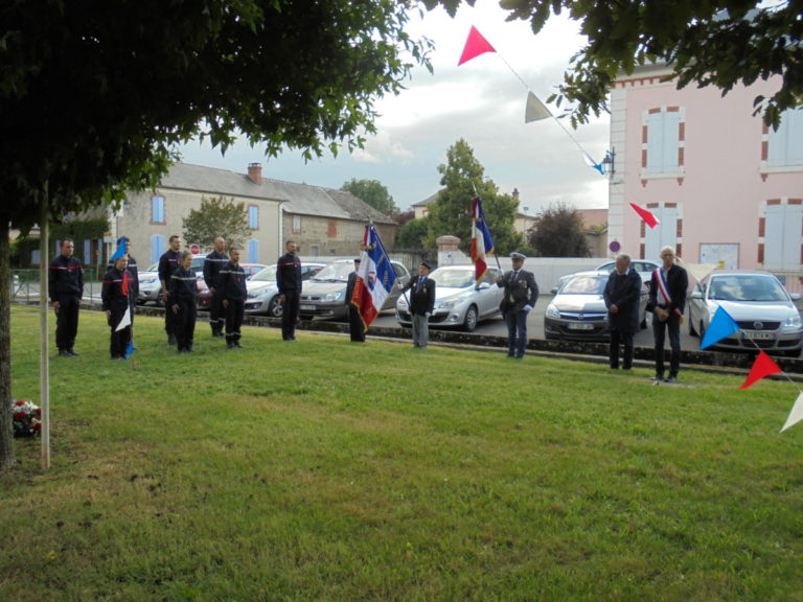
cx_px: 402
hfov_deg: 61.7
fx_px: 673
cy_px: 301
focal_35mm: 29
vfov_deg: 48.2
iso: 100
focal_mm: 5.3
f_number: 3.7
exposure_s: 1/320
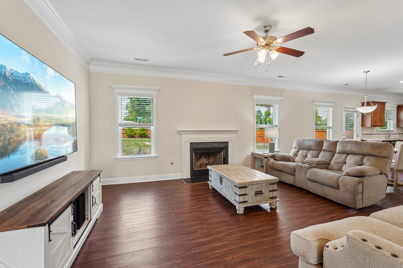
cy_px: 134
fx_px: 185
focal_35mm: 16
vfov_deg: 72.0
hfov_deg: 95.0
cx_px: 202
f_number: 8
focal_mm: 16.5
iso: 400
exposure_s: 1/15
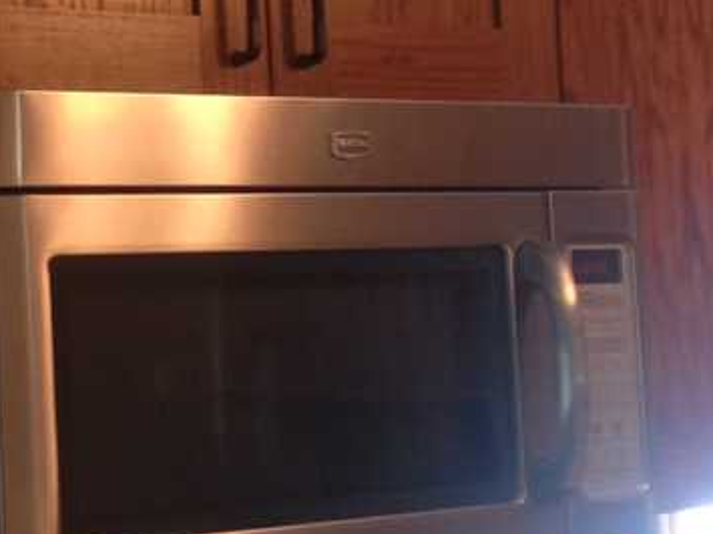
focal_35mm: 124
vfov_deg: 11.9
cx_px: -17
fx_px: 2553
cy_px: 153
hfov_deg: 15.6
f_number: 2.4
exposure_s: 1/20
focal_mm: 4.12
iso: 100
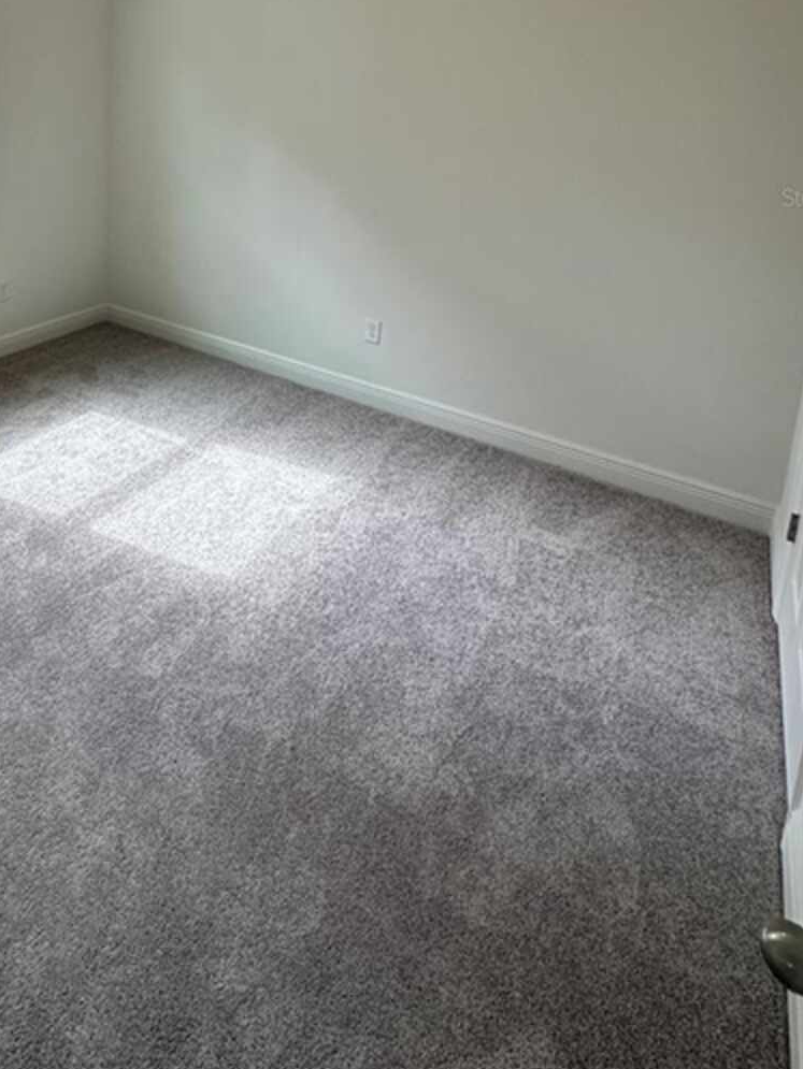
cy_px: 197
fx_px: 742
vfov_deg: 64.5
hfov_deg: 54.2
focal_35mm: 24
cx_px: 202
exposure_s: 1/120
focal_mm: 2.22
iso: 64
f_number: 2.2
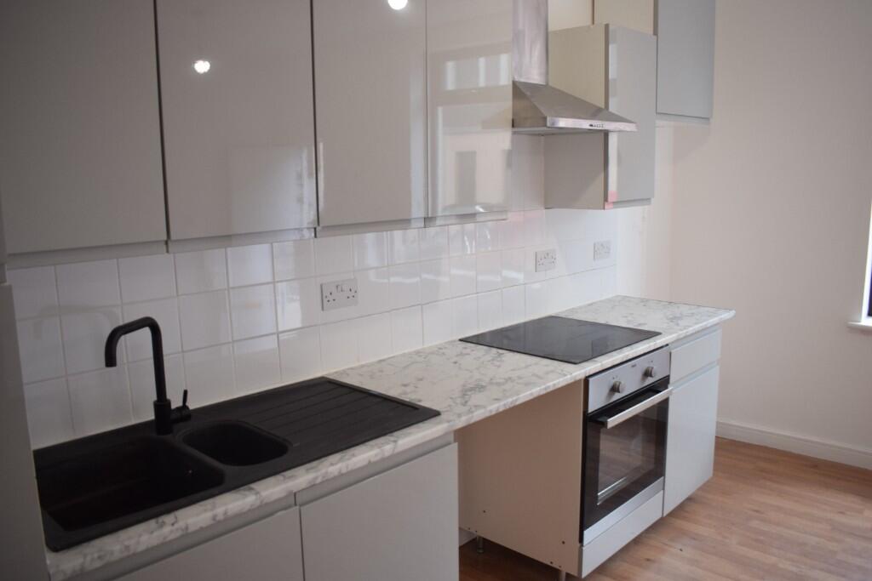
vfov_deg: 43.6
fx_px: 727
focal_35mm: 30
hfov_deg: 61.9
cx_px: 436
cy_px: 290
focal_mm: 20
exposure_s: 1/80
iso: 400
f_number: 4.5
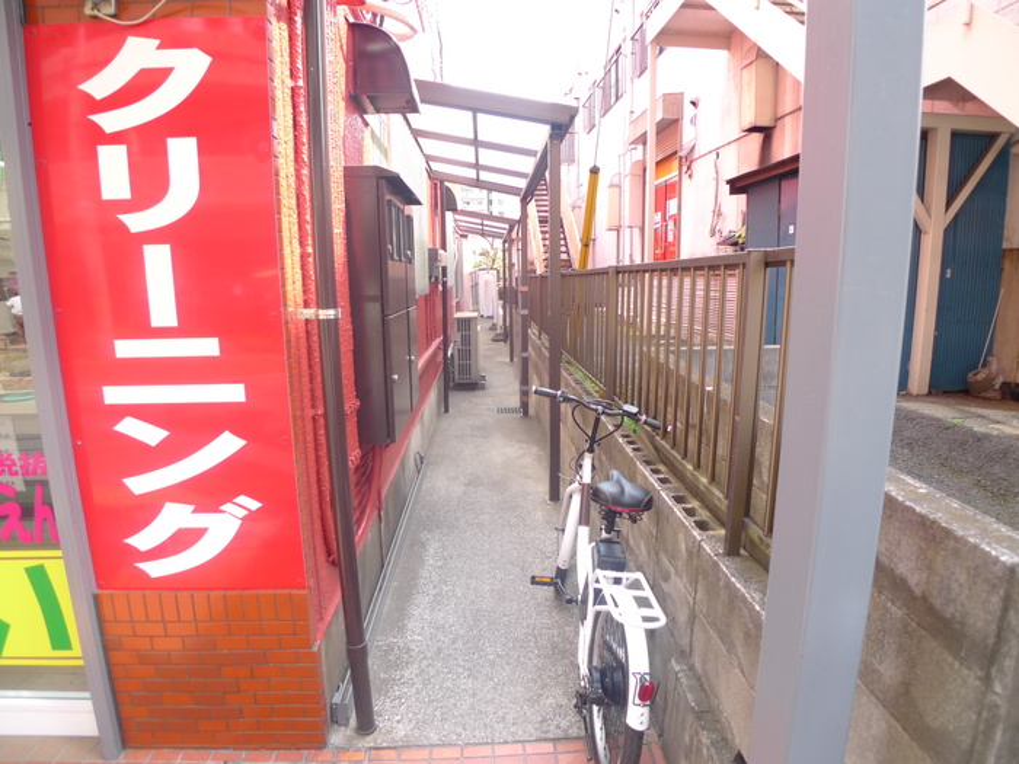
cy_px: 382
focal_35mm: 24
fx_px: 706
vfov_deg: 56.8
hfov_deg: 71.6
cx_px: 510
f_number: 2
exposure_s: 1/100
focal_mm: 5.1
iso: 80
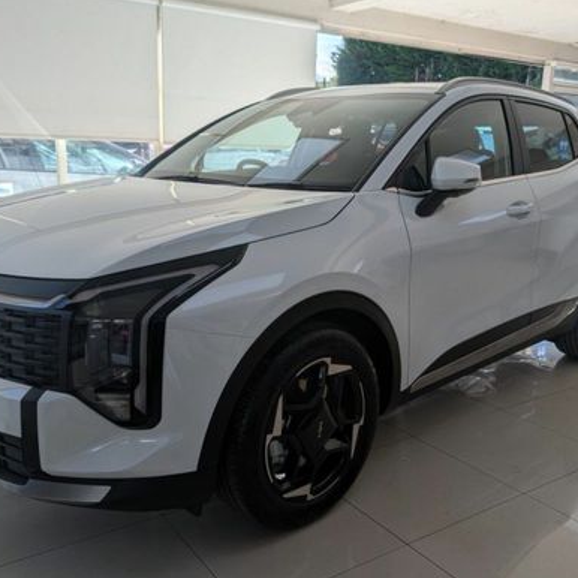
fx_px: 623
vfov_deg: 49.7
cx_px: 308
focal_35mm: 33
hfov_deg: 49.7
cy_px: 283
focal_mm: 6.9
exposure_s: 1/3175
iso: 20
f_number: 1.68
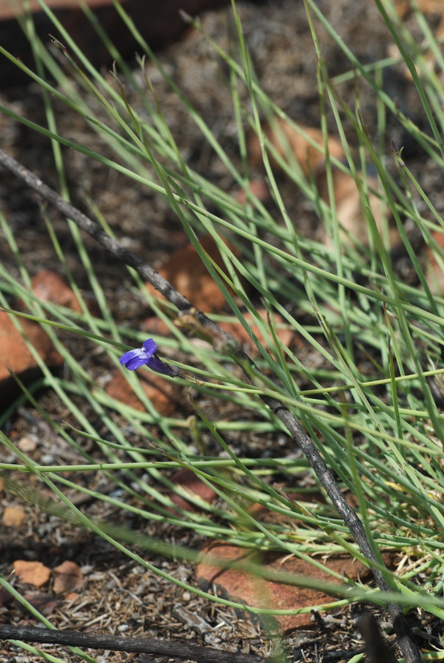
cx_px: 222
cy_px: 332
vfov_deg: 15.2
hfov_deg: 10.2
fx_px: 2491
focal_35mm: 135
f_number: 13
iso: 160
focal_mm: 90
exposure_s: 1/125
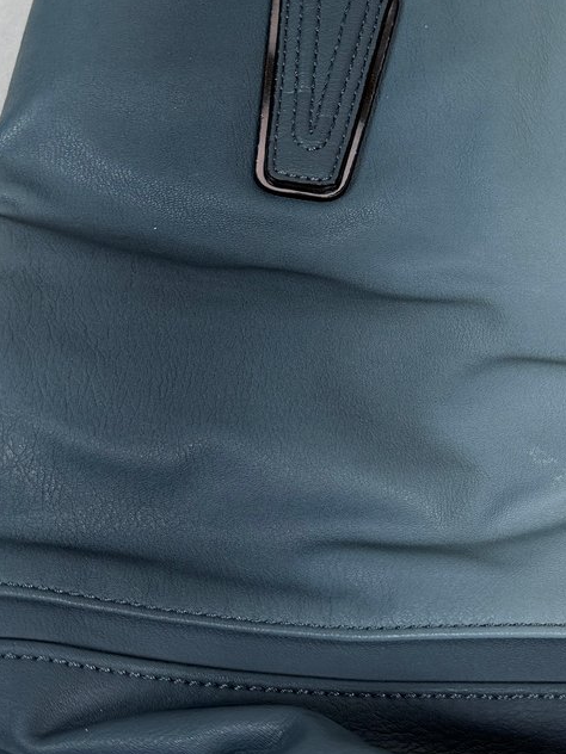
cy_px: 91
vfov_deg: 25.0
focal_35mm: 76
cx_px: 682
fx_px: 1657
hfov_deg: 18.4
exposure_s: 1/315
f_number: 1.78
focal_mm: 6.76
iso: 80
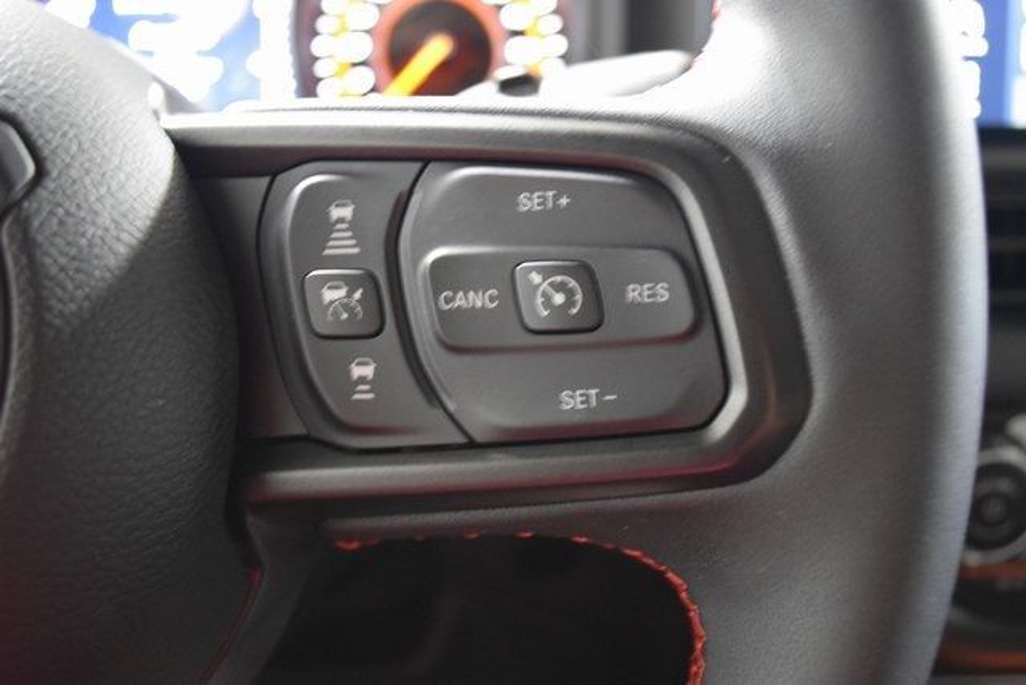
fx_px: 1112
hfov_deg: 49.5
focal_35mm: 39
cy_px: 342
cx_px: 513
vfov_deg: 34.2
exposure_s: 1/5
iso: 3200
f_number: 4.2
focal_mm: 26
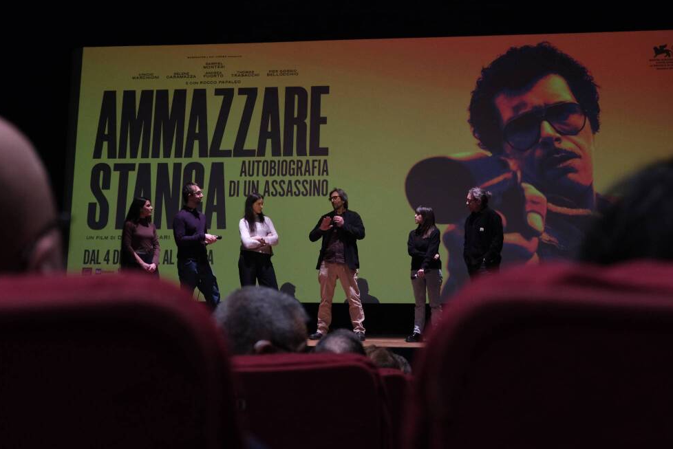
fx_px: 842
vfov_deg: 29.9
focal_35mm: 45
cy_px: 222
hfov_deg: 43.6
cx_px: 338
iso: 2500
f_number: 3.2
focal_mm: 28.9
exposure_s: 1/100
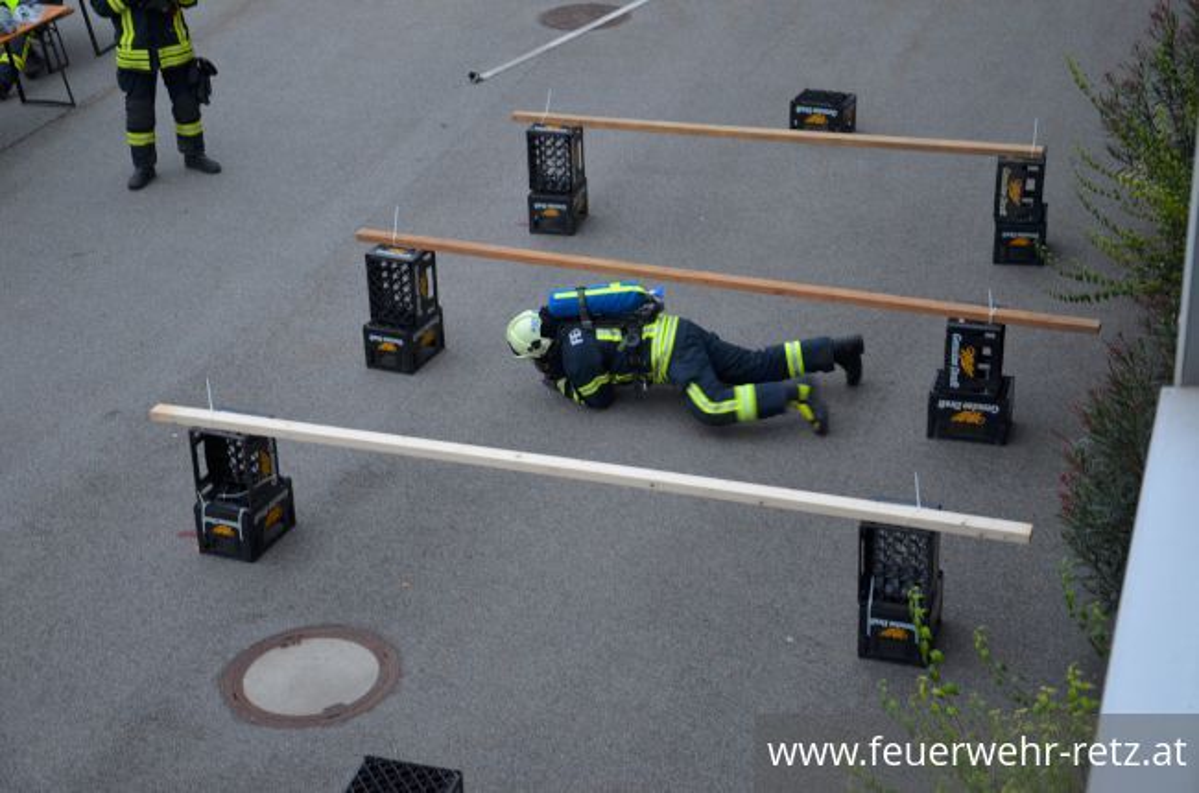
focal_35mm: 60
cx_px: 600
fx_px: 1993
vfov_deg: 22.5
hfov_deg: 33.5
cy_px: 396
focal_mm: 40
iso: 800
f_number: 4.5
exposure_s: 1/40
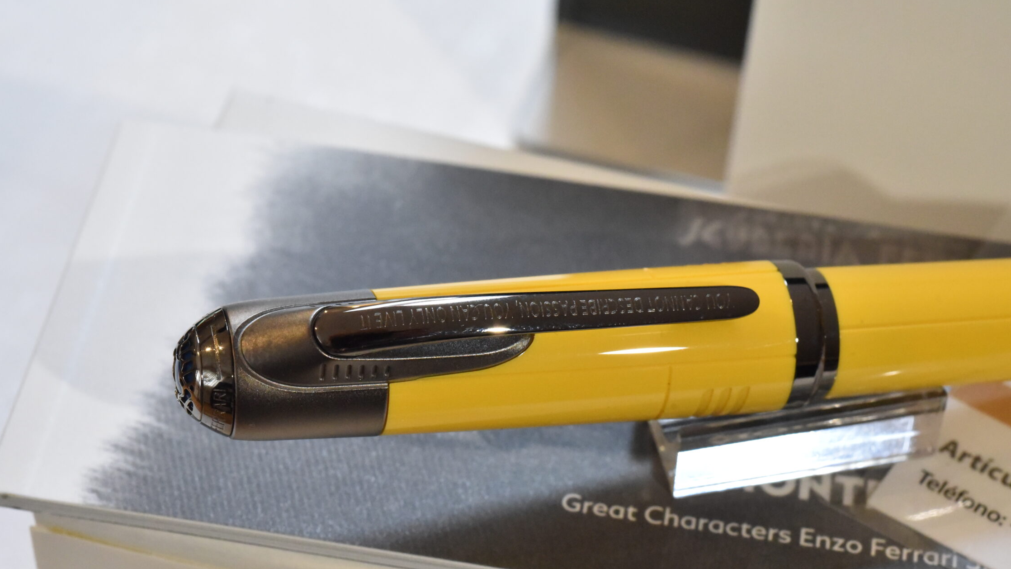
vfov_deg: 16.8
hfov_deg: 29.3
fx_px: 1930
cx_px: 570
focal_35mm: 72
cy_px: 333
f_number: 18
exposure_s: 1/60
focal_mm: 60
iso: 10000
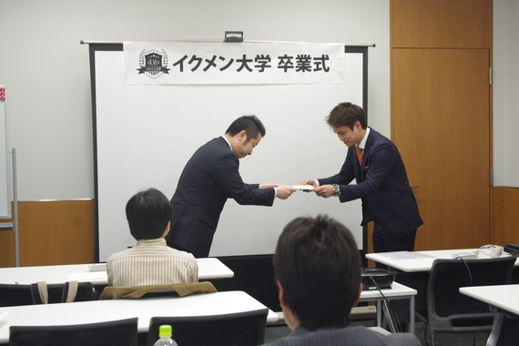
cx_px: 260
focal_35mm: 60
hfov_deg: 33.4
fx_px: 865
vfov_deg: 22.6
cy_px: 173
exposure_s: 1/160
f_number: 5.6
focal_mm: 40
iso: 1600
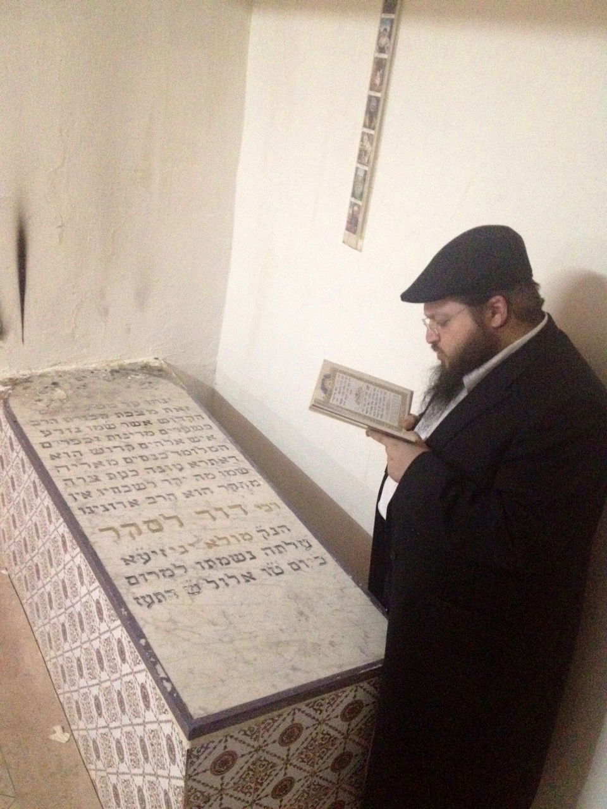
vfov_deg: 52.6
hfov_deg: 40.7
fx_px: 818
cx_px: 304
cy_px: 404
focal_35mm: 35
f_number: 2.4
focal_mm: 4.28
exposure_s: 1/17
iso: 800
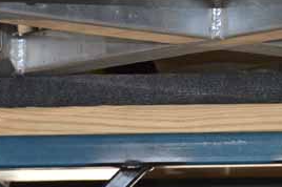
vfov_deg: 7.6
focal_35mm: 179
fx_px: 1400
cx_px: 254
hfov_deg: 11.4
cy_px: 55
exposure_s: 1/125
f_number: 4.5
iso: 250
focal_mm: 40
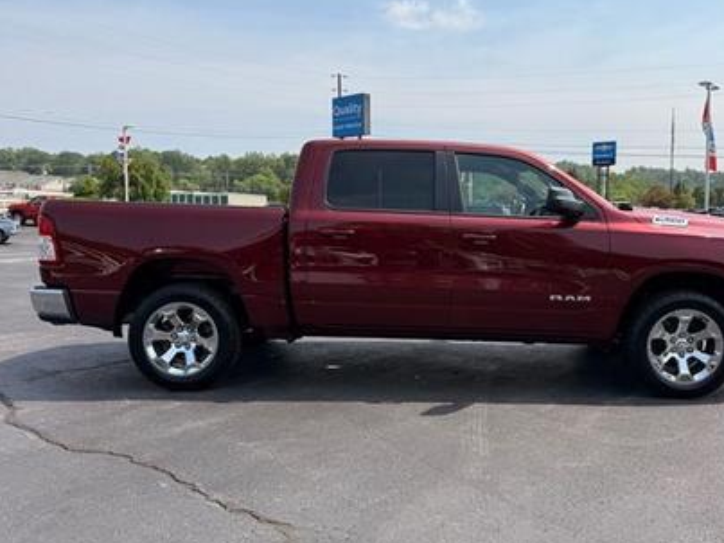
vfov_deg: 46.8
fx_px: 627
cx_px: 422
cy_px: 261
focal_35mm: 30
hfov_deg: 59.6
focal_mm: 6.76
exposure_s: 1/3584
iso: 80
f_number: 1.78
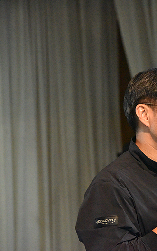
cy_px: 125
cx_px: 173
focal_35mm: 223
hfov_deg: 5.9
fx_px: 1527
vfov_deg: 9.4
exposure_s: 1/125
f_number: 5.6
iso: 9000
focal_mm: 145
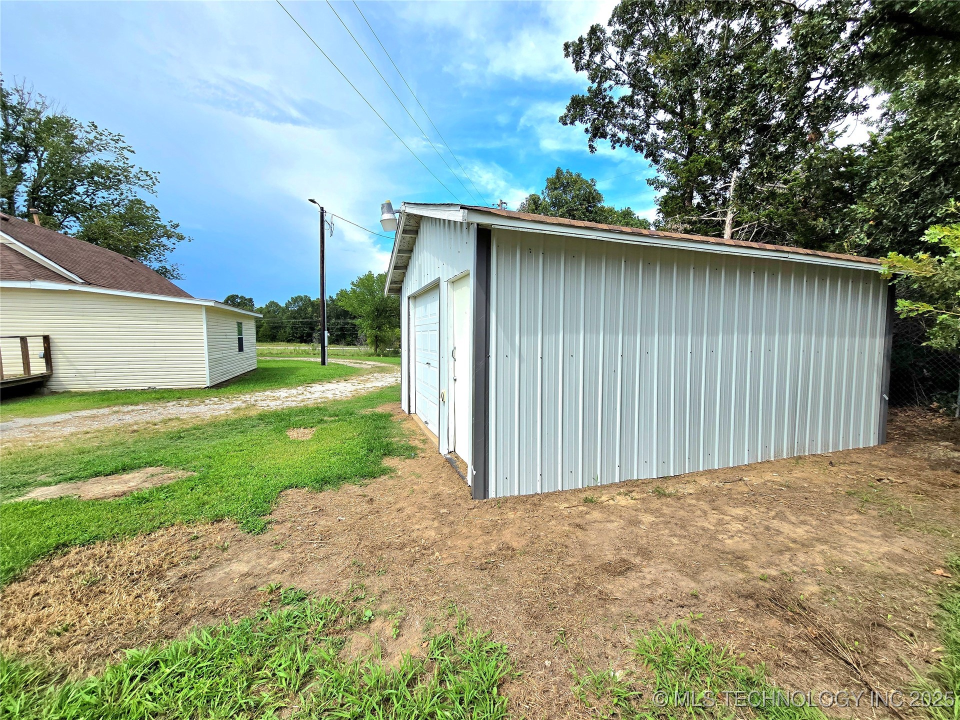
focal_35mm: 13
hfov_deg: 106.2
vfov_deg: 89.9
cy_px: 360
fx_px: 361
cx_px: 480
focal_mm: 2.2
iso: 50
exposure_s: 1/2500
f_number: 2.2
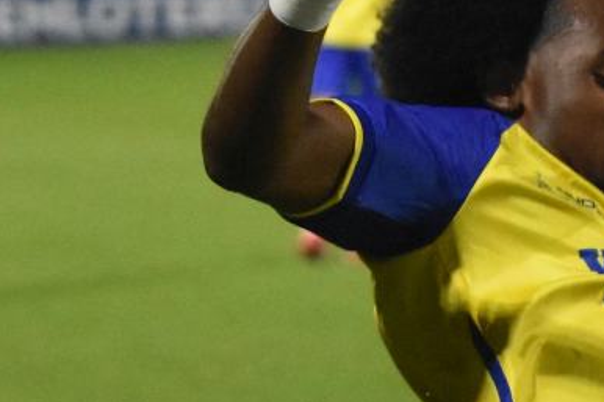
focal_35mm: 522
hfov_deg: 3.9
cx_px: 925
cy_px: 537
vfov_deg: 2.6
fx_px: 8754
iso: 2500
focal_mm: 70
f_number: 2.8
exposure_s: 1/1000
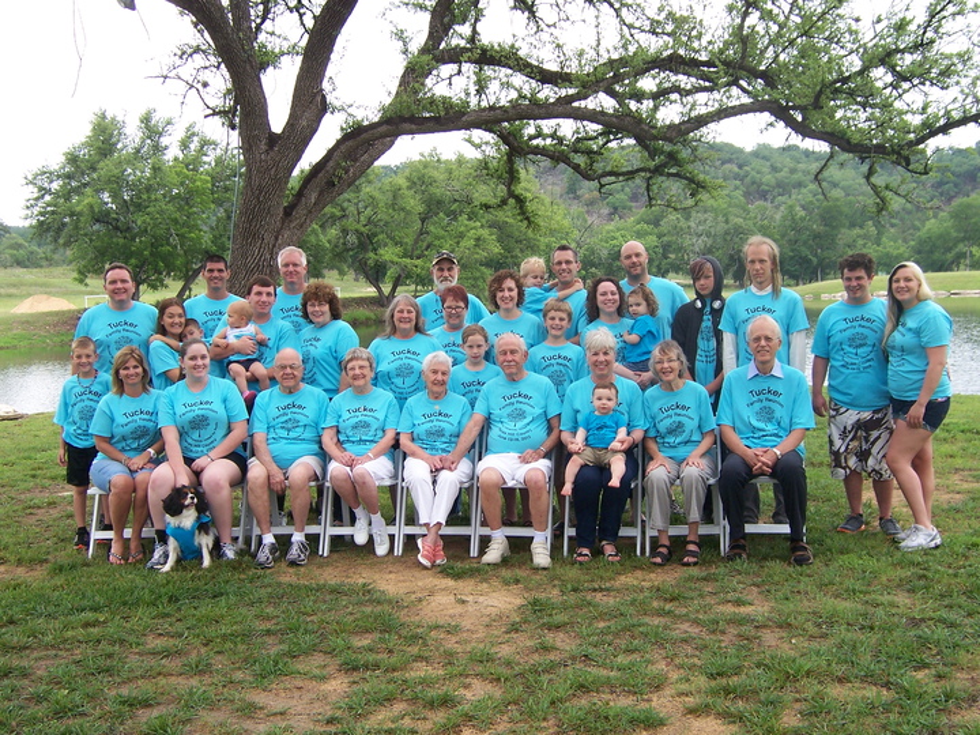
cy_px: 368
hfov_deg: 46.8
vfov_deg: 36.0
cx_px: 490
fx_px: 1132
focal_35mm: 40
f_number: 4
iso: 80
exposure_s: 1/90
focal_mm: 6.7
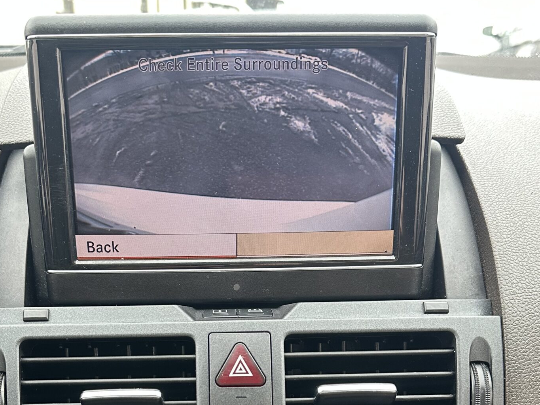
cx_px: 244
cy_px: 425
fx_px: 702
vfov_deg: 29.6
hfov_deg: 42.0
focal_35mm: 45
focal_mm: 6.86
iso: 250
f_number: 1.78
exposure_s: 1/91
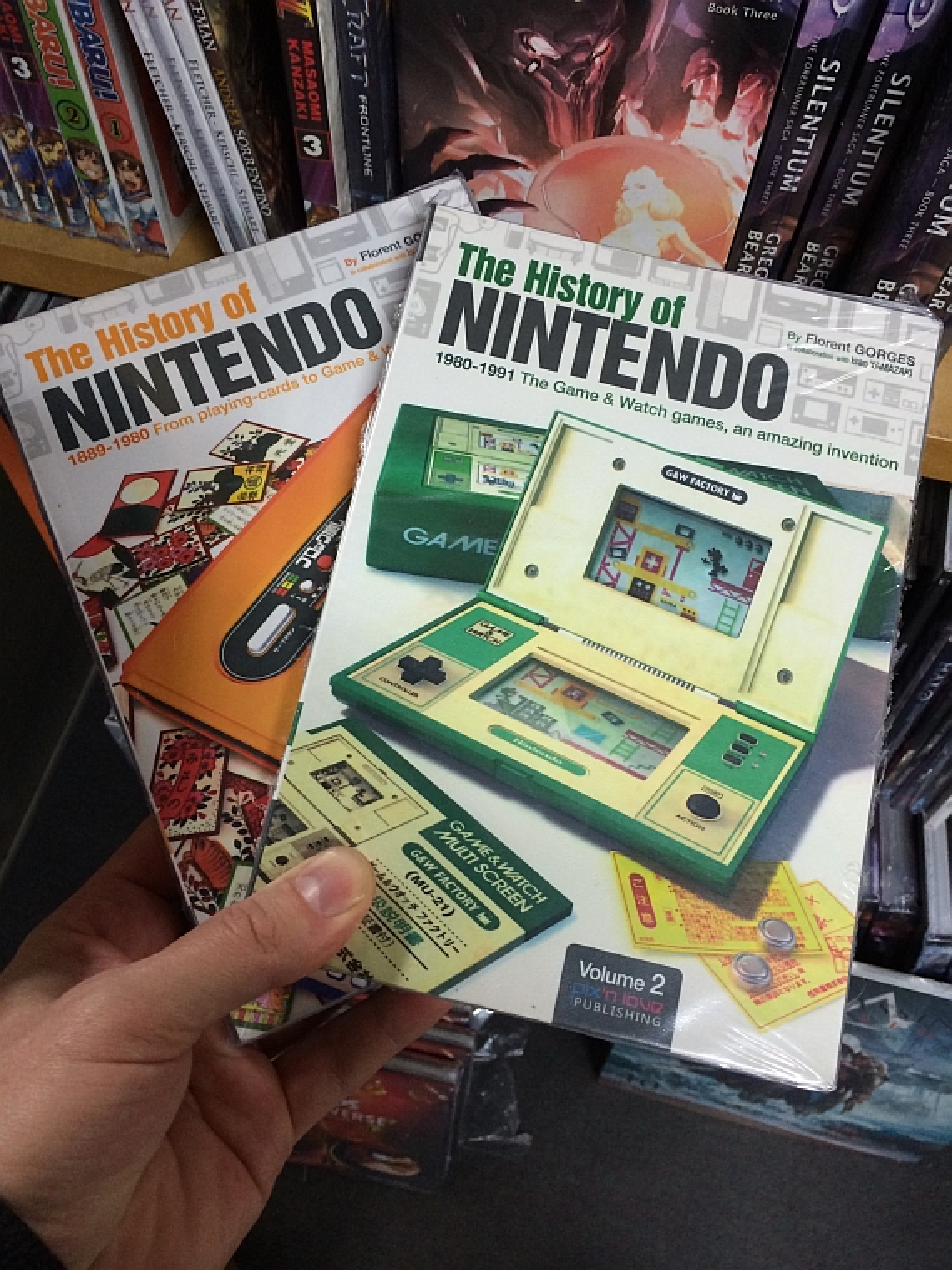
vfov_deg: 60.0
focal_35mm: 30
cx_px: 476
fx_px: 1100
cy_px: 635
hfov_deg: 46.8
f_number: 2.2
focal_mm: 4.12
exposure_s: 1/33
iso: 160
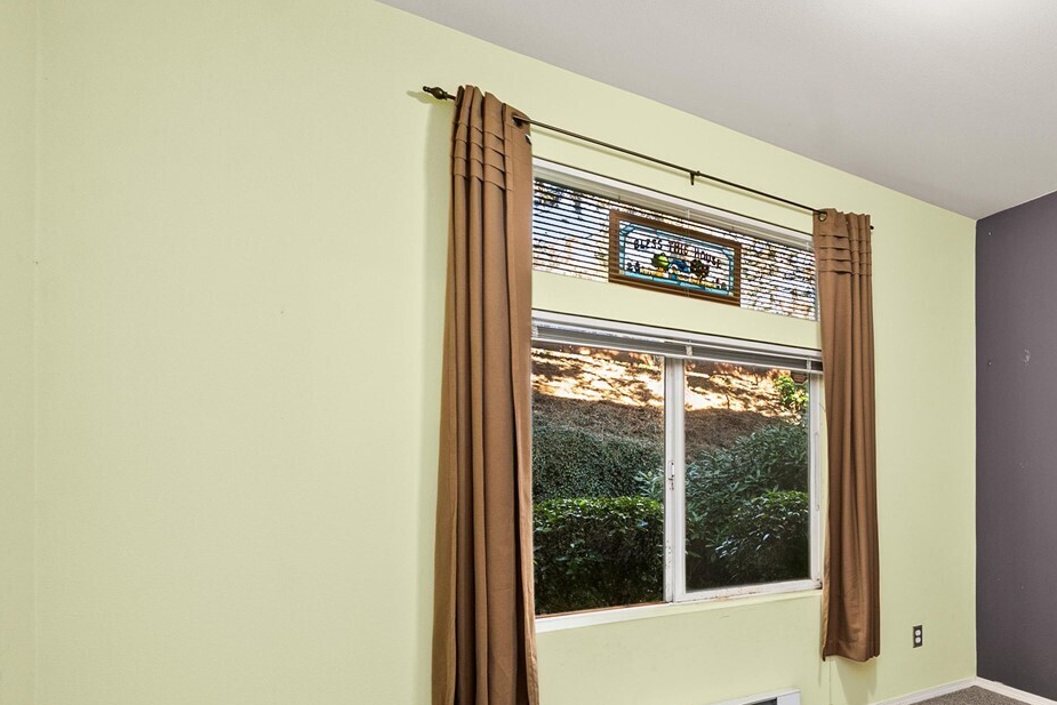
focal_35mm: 22
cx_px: 930
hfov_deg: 66.4
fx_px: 646
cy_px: 490
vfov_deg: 55.6
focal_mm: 12
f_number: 7.1
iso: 1000
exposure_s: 1/2.5
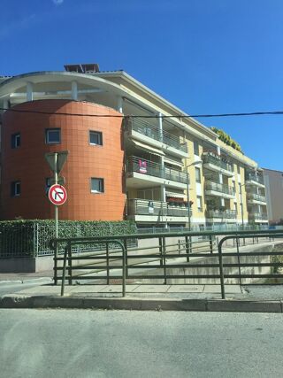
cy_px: 189
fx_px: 316
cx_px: 142
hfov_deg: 48.2
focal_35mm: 29
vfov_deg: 61.7
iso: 32
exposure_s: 1/1364
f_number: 2.2
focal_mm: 4.15
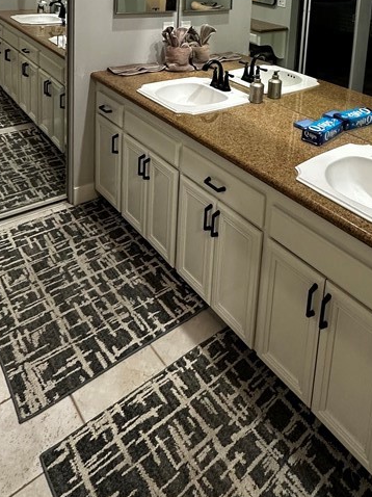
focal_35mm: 30
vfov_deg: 51.6
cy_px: 34
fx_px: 430
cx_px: 284
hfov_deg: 45.0
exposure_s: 1/60
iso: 200
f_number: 2.2
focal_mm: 2.22
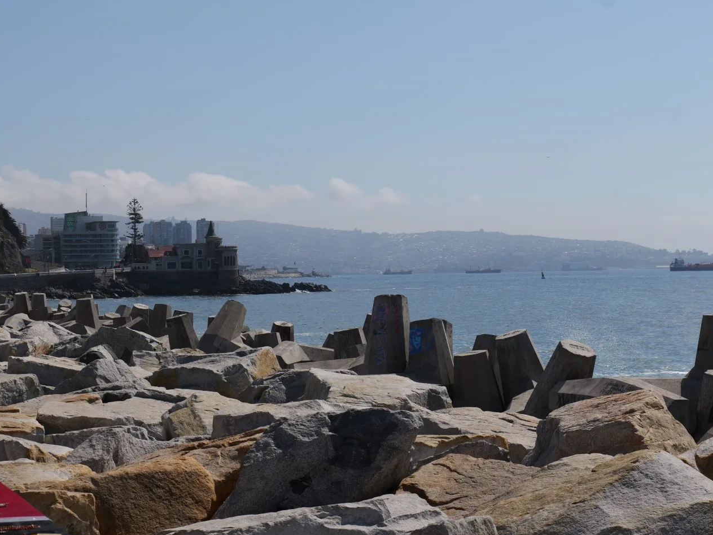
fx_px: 1524
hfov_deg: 26.3
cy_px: 250
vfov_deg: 19.9
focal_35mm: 74
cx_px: 434
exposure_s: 1/640
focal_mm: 60
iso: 100
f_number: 8
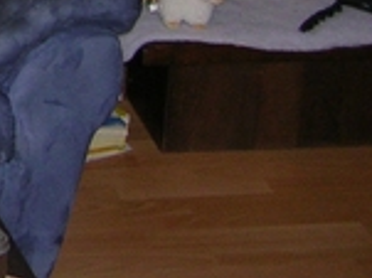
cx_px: -328
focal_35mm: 151
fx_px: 1621
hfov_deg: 11.9
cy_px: -273
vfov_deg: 9.2
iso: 81
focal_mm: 5.8
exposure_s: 1/60.1
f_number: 2.8
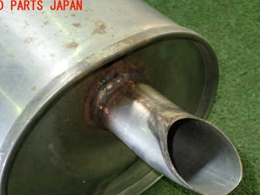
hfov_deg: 36.7
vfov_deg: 27.9
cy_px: 132
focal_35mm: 52
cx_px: 153
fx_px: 391
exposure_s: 1/40
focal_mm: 6.83
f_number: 2.7
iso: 400
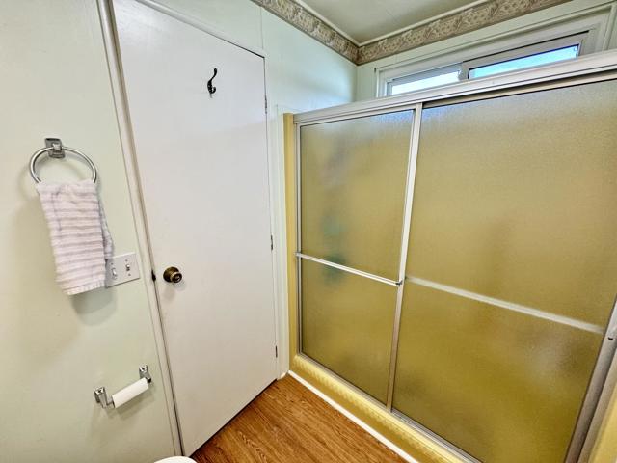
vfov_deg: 85.7
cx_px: 308
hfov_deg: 102.1
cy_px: 232
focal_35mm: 14
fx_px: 250
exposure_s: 1/120
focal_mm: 2.22
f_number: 2.2
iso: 125
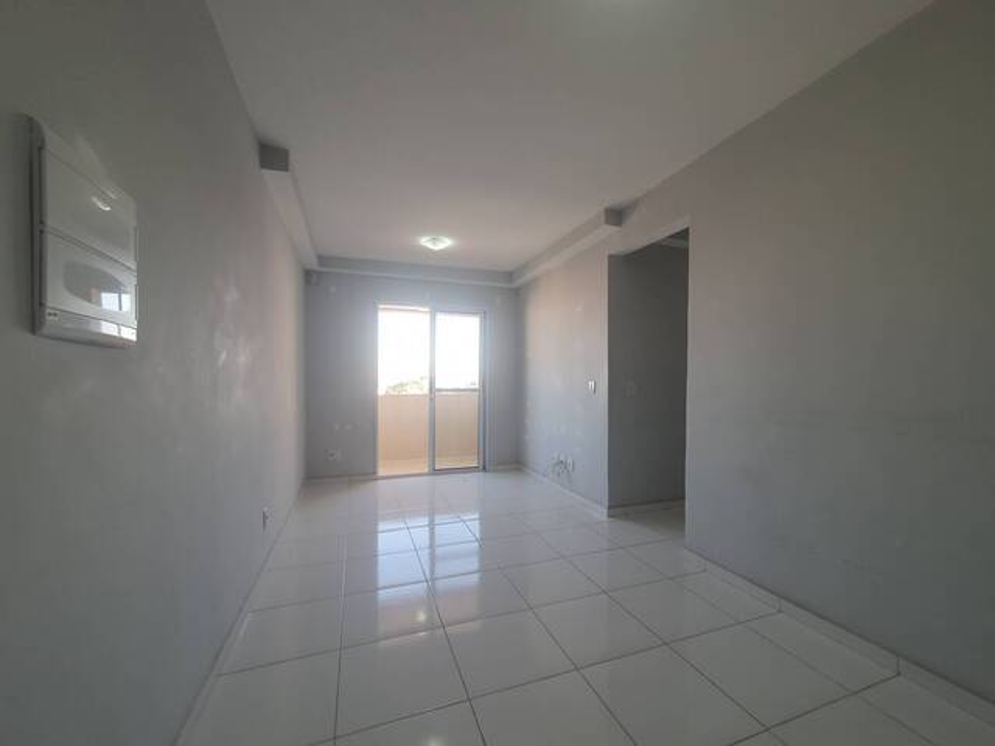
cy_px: 373
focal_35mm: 13
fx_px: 374
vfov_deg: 89.9
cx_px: 498
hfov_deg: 106.2
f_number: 2.2
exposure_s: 1/60
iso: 50
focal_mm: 1.8
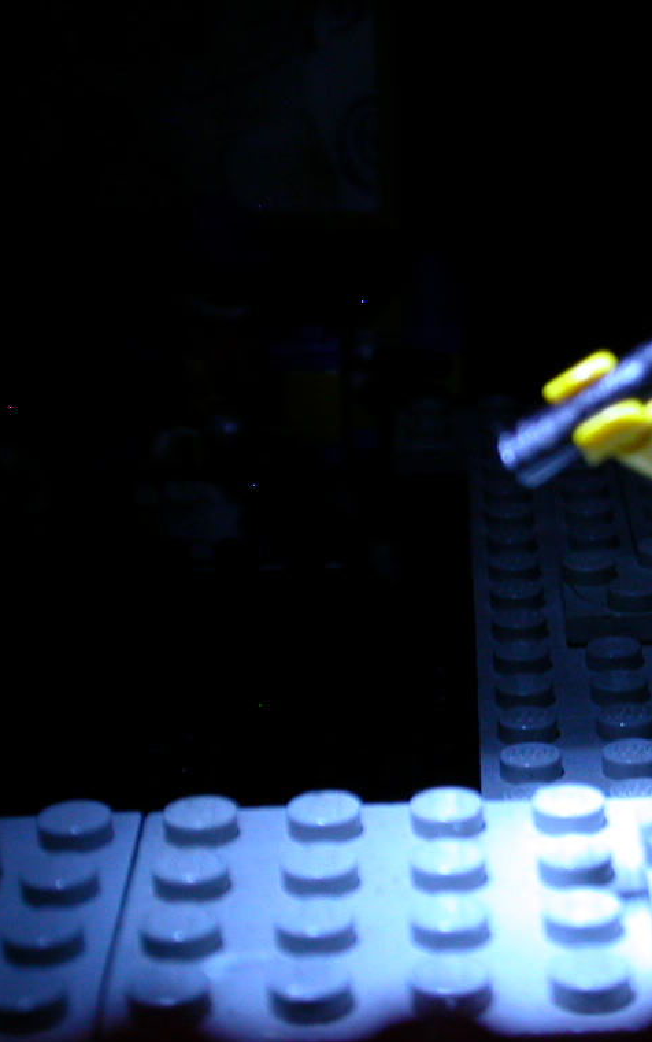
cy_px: 524
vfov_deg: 21.4
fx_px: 2756
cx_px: 697
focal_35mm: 97
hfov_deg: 13.3
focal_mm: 10.4
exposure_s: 1/3.1
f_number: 3.7
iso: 200
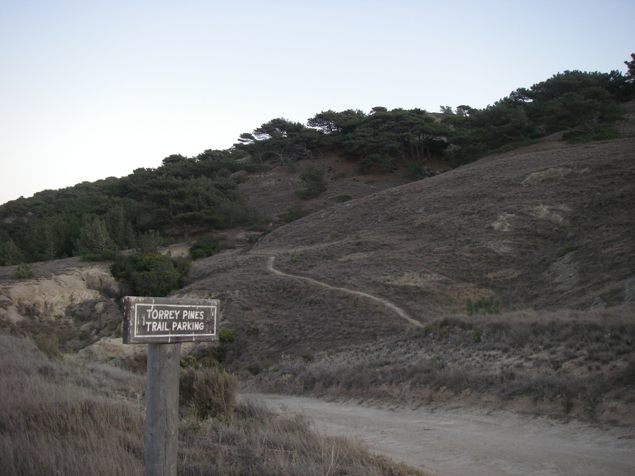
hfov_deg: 49.0
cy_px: 238
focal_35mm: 38
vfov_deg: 37.7
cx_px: 318
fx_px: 697
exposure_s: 1/50
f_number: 3.3
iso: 160
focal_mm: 6.3
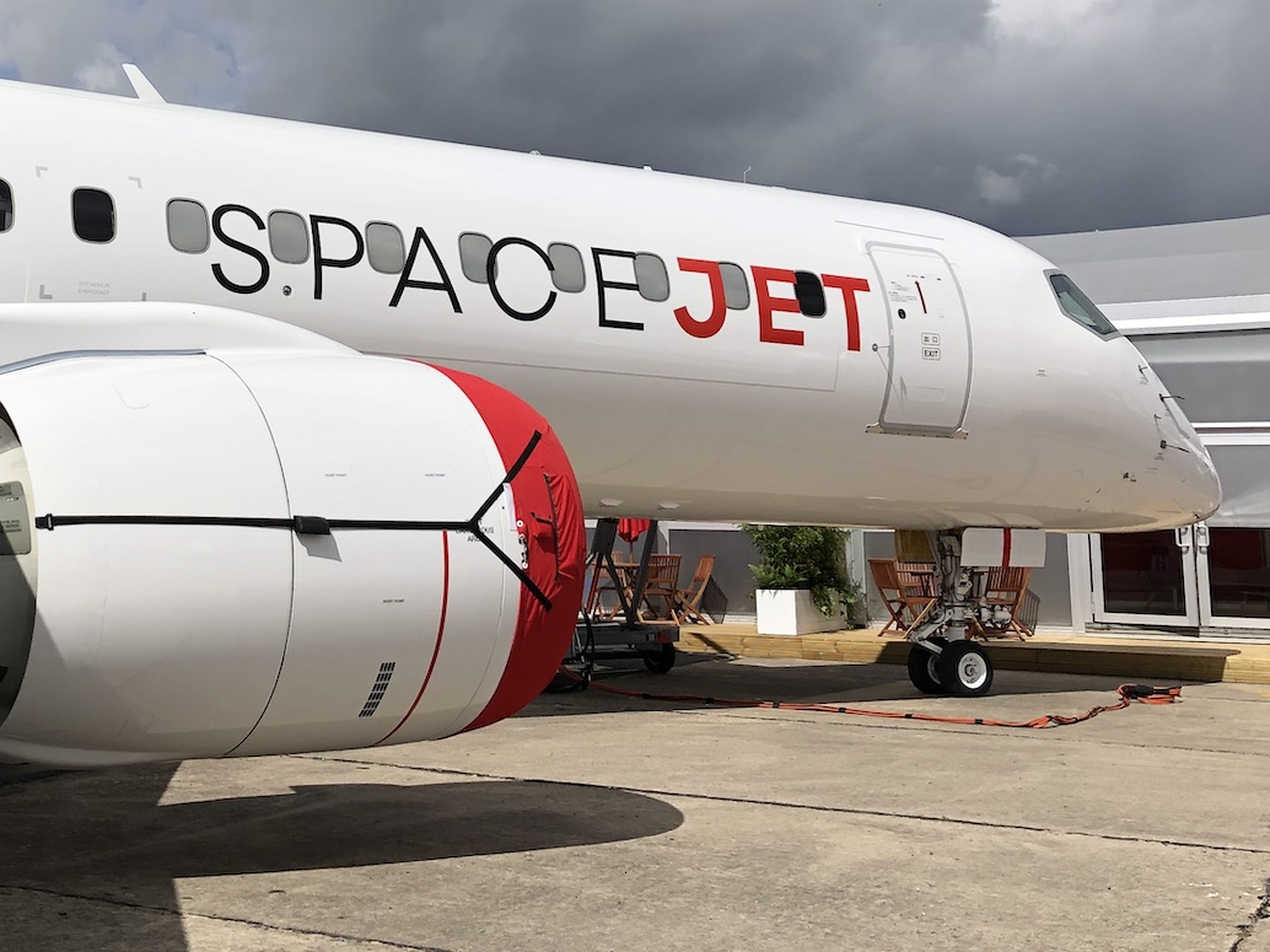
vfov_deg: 27.7
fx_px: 1907
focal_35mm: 52
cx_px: 209
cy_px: 247
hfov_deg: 35.3
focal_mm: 3.99
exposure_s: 1/6024
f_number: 1.8
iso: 20
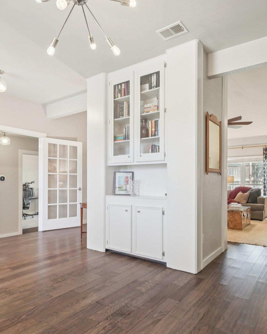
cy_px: 173
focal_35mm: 22
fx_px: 217
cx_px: 150
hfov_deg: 62.9
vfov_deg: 75.0
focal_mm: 10
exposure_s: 1/4
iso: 400
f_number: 8
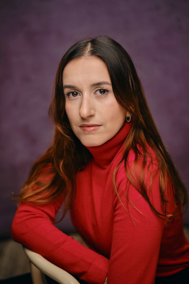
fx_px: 394
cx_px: 94
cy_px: 142
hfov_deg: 27.0
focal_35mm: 50
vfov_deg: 39.6
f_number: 1.6
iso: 200
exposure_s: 1/320
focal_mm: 33
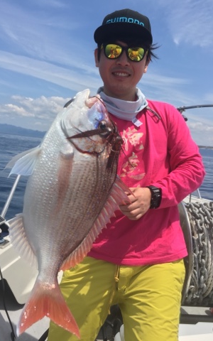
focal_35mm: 32
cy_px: 176
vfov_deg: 59.6
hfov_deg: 39.2
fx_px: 297
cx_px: 83
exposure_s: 1/1570
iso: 25
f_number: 2.2
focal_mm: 4.15
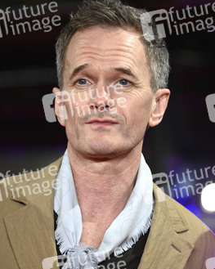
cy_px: 144
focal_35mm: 342
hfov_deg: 4.5
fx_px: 2722
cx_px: 108
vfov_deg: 5.7
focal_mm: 300
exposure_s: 1/250
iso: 5000
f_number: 5.6
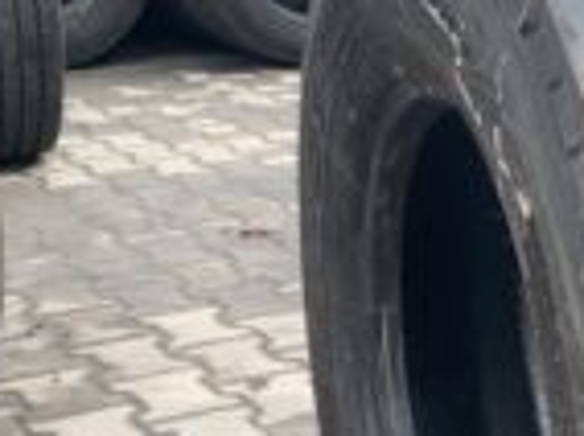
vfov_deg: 18.3
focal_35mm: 79
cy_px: 401
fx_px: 1331
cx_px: 625
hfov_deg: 23.4
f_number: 1.8
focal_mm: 4.25
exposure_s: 1/208
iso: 25
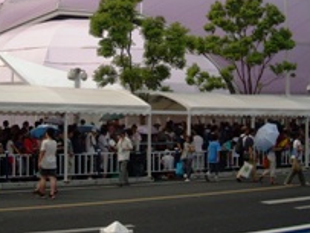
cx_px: 106
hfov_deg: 28.7
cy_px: 44
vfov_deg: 21.7
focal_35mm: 67
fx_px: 601
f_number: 5.6
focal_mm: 5.7
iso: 64
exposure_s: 1/544
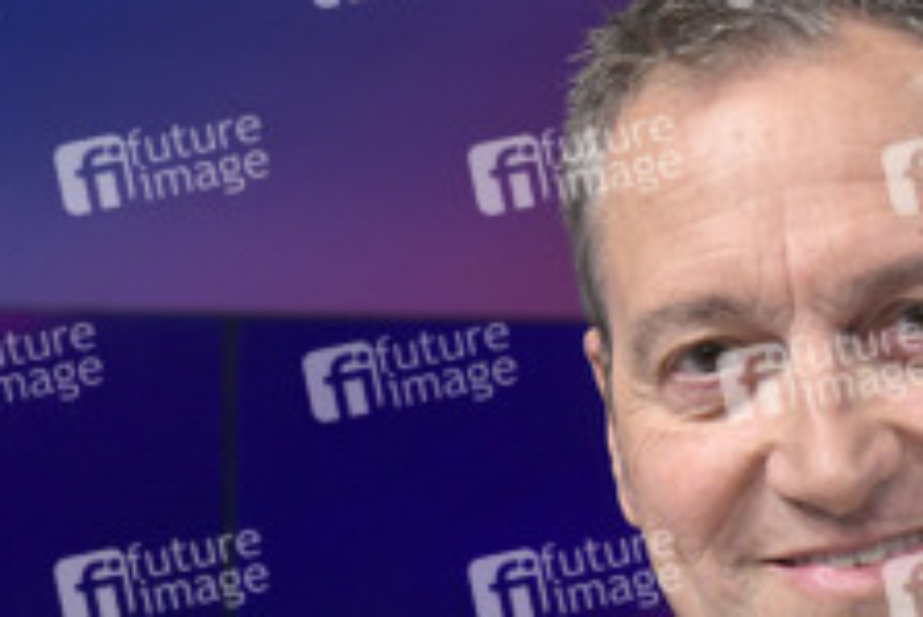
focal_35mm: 111
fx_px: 2848
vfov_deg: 12.3
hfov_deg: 18.0
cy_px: 476
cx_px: 880
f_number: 6.3
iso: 1600
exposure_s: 1/200
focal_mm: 55
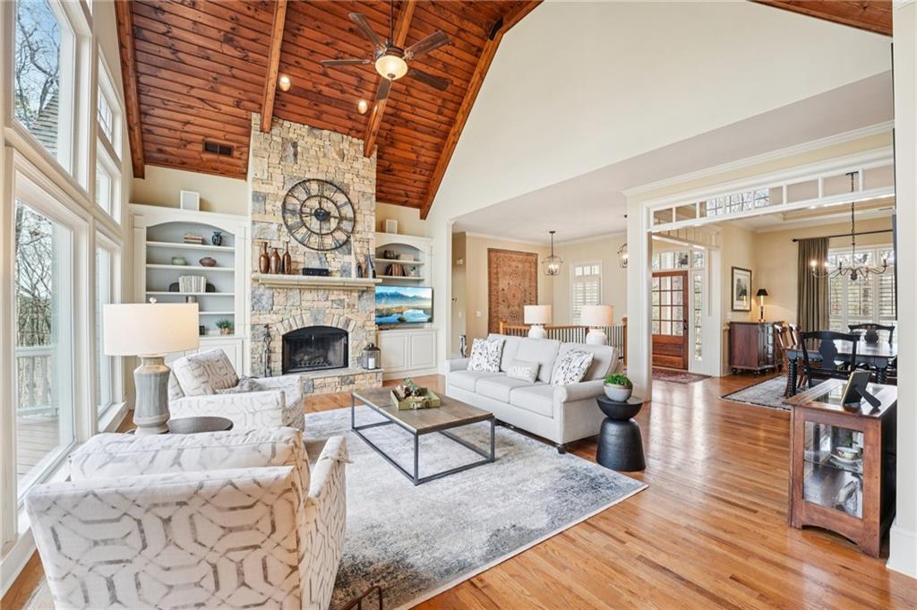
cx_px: 458
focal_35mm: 14
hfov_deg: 104.3
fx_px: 356
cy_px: 305
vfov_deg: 81.1
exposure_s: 1/25
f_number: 8
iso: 320
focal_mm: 14
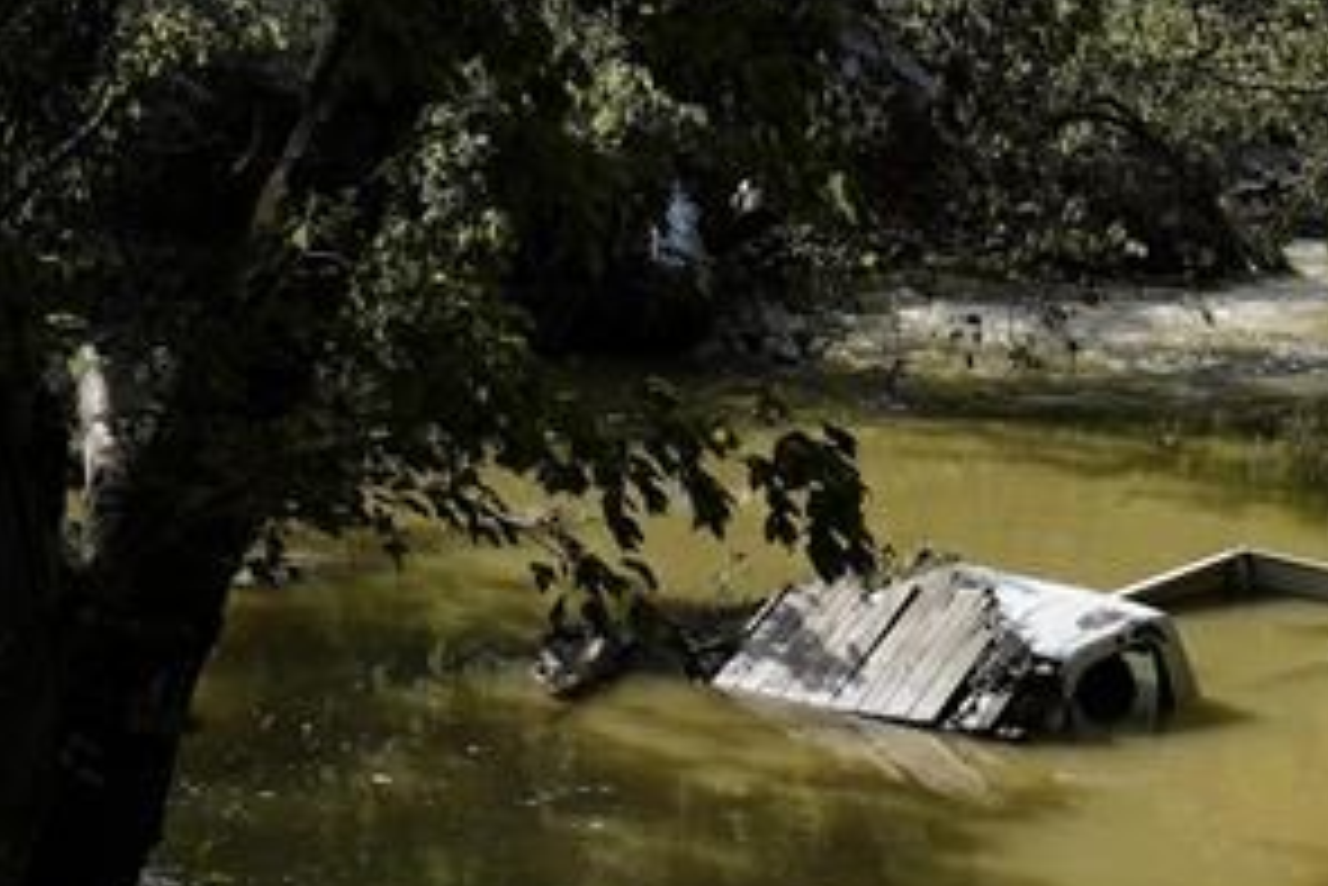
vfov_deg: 13.8
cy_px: 627
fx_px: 3654
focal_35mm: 99
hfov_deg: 20.3
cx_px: 1098
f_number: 5
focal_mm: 45
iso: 400
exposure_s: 1/1600
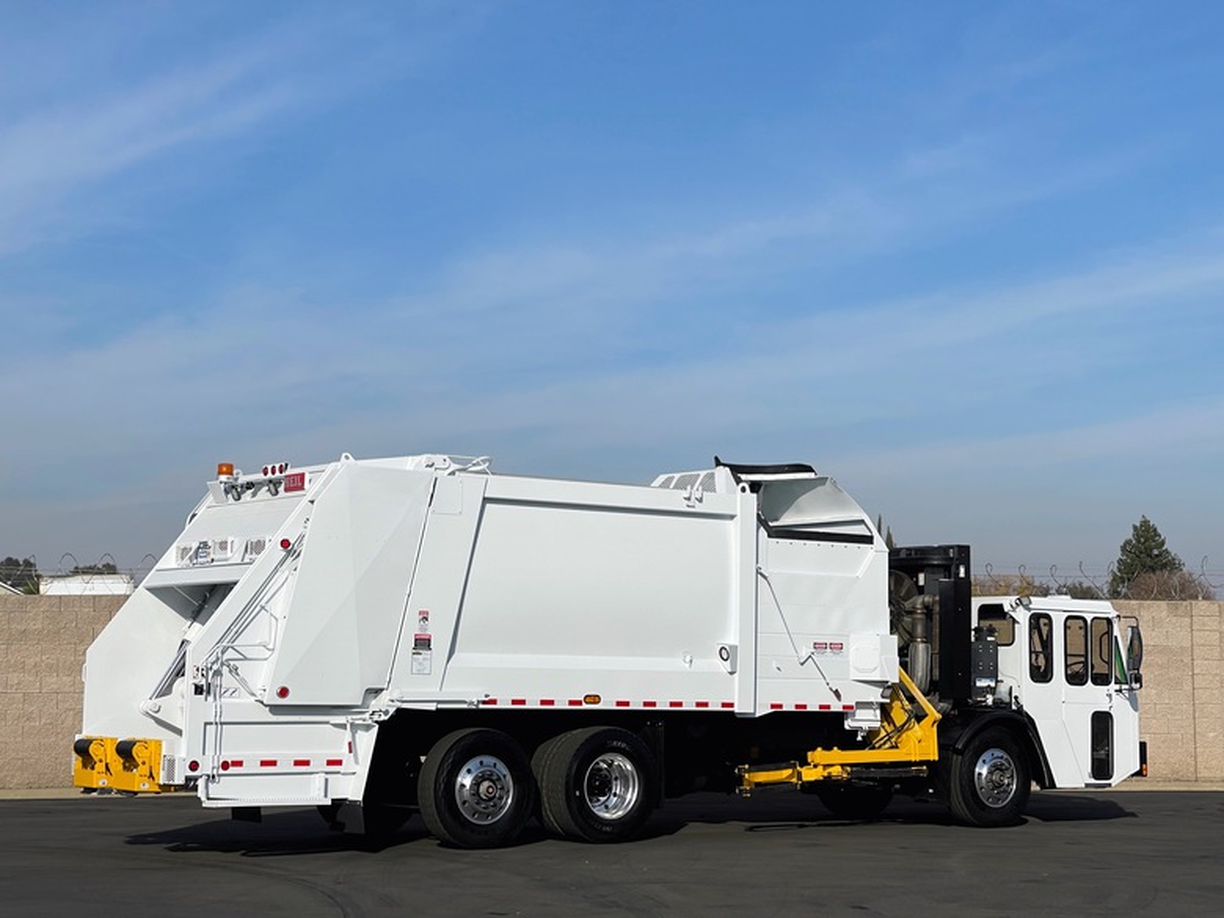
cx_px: 612
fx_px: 2263
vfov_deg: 22.9
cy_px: 459
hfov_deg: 30.3
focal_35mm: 64
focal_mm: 7.5
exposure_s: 1/2874
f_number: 2.2
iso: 20
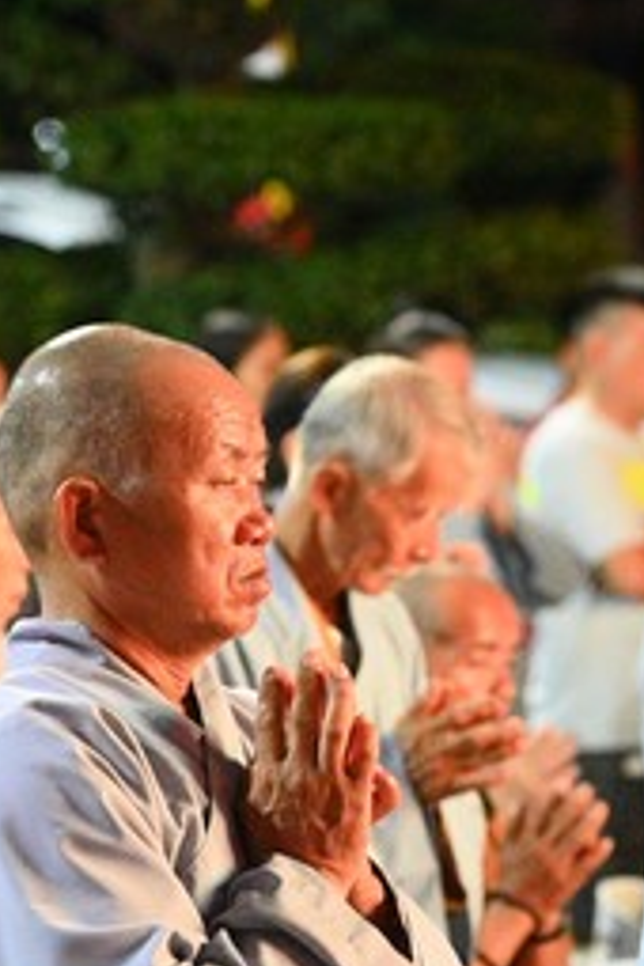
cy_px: 625
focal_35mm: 305
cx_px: 474
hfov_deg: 4.5
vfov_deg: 6.8
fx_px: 8184
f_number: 4.5
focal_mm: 120
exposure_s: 1/125
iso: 20000
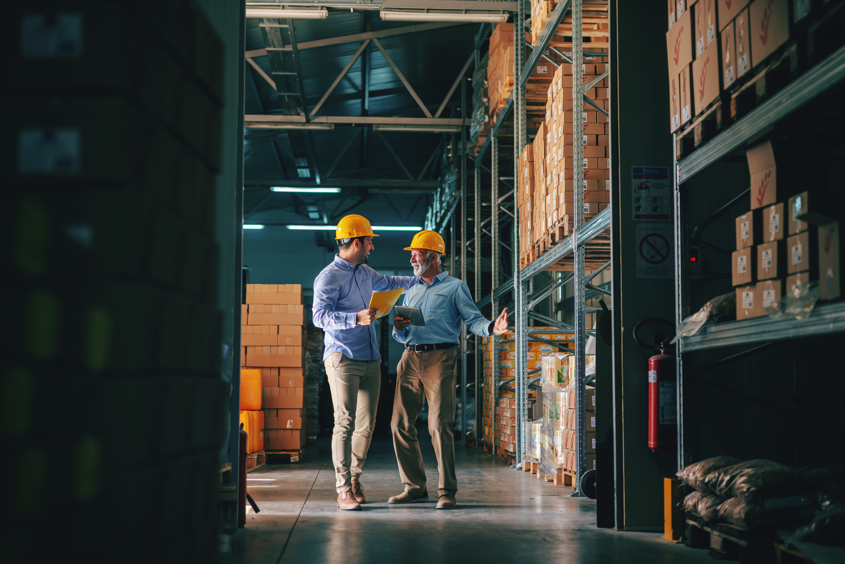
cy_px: 282
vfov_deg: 27.0
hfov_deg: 39.6
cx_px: 422
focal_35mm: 50
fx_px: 1174
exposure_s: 1/400
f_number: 2
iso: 320
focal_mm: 50
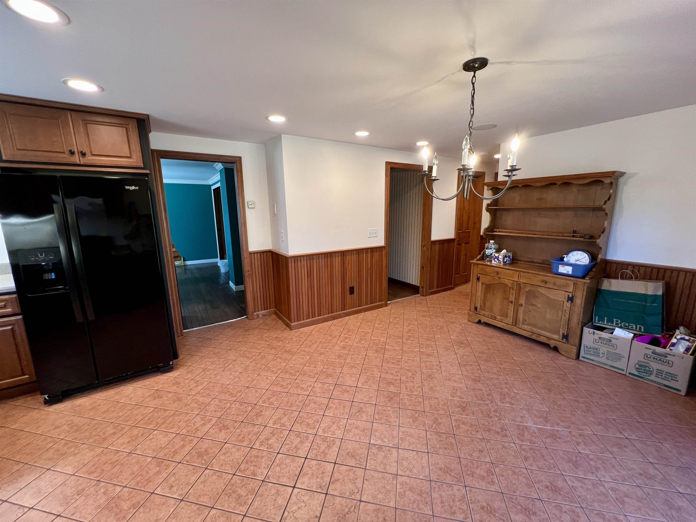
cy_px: 261
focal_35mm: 13
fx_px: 261
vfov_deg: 89.9
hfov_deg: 106.2
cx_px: 348
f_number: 1.8
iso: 160
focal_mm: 1.57
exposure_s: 1/60
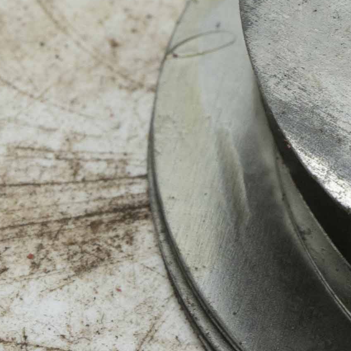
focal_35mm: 539
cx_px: 776
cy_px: 28
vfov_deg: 3.2
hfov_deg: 3.2
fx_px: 6183
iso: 400
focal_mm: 90
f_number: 13
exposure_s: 1/100
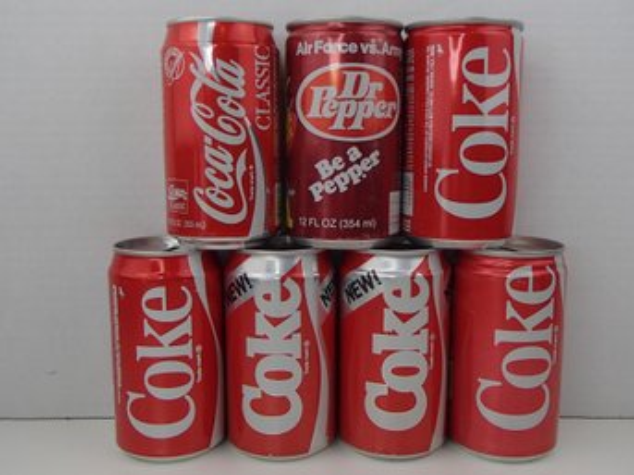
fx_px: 677
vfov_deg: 38.6
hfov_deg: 50.2
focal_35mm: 37
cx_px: 317
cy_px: 238
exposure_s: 1/160
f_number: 4.7
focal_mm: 6.64
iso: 125
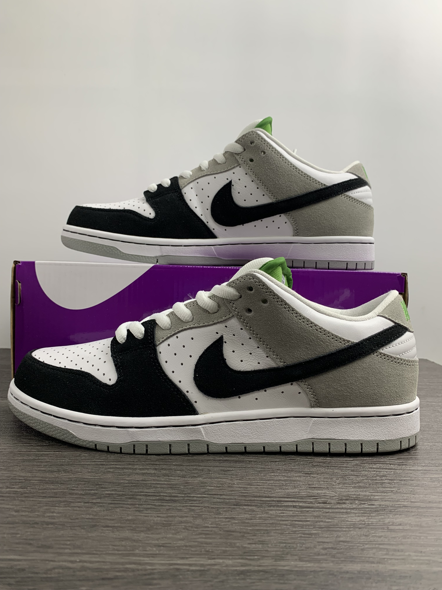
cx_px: 221
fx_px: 443
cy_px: 295
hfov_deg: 53.1
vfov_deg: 67.3
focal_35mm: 26
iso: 50
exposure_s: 1/121
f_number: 1.8
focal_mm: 4.25
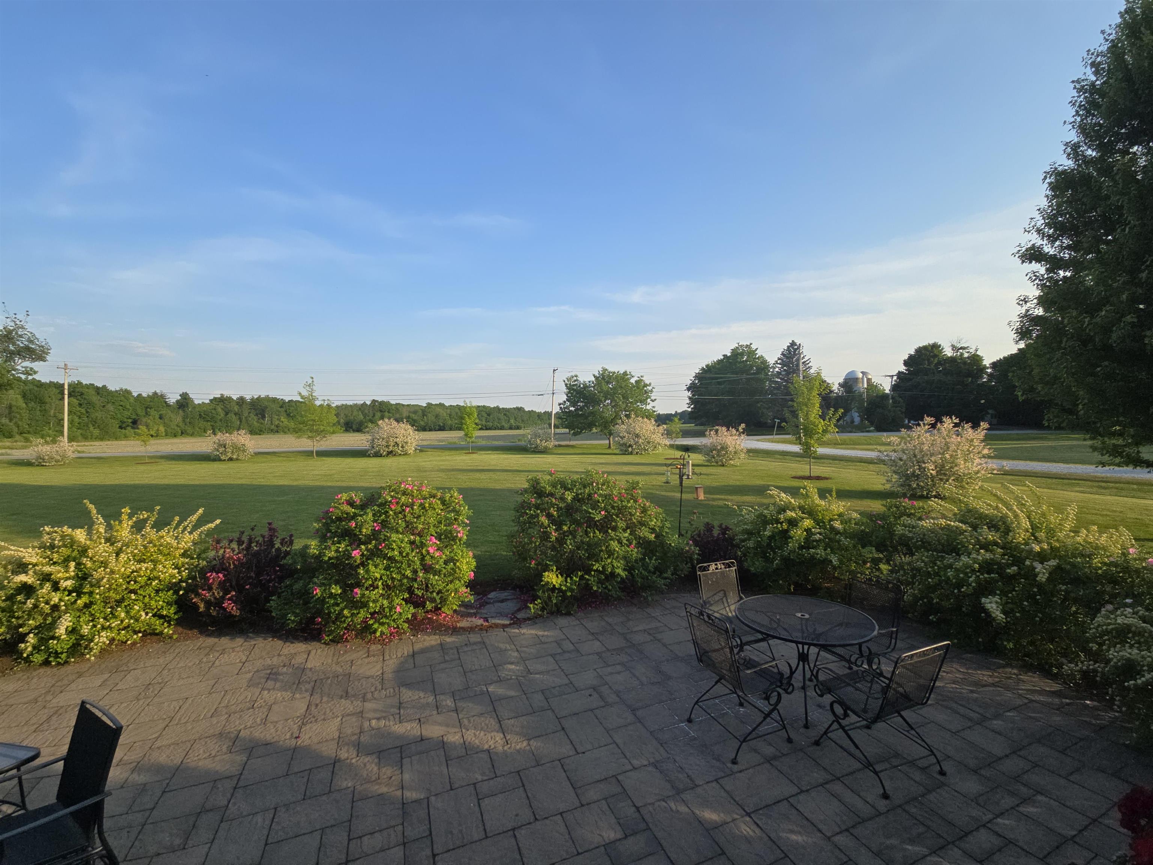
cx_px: 576
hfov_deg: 106.2
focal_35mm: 13
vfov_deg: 89.9
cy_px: 432
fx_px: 433
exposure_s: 1/914
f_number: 2.2
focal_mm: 2.2
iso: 50
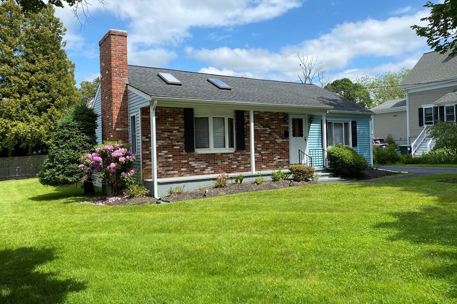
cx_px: 229
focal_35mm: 28
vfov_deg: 46.4
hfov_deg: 65.5
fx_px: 355
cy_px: 149
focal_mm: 4.25
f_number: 1.8
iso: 32
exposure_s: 1/2755
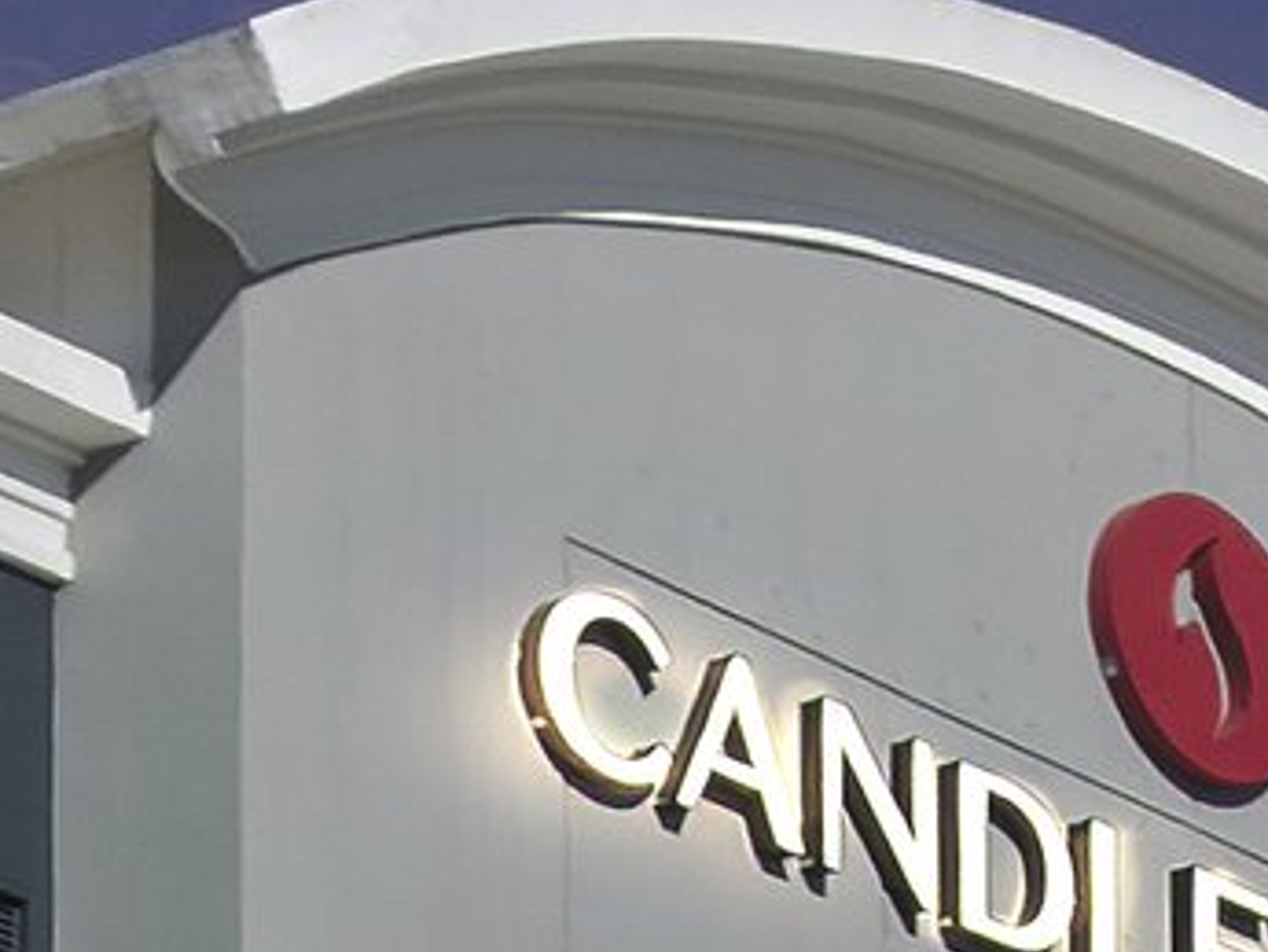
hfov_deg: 10.4
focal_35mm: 190
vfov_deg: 7.4
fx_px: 6962
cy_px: 2047
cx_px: 559
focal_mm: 5.04
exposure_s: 1/2000
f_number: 3.2
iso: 100
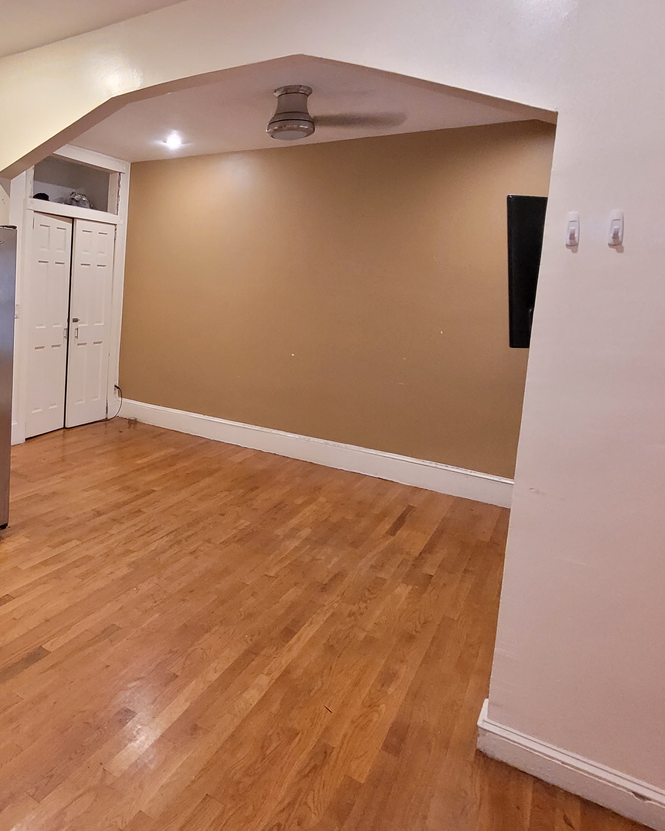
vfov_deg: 72.0
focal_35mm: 23
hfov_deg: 54.2
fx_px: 566
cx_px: 83
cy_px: 343
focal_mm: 1.74
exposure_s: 1/29
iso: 640
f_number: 2.2
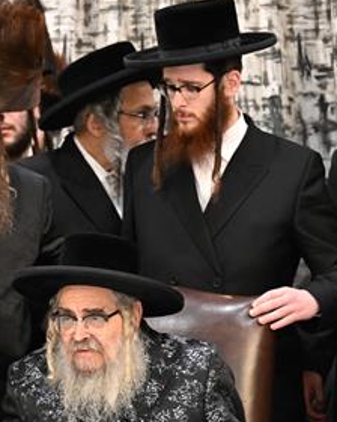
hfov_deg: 6.9
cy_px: 254
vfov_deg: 8.7
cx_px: 21
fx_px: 2780
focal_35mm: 223
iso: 2000
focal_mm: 65
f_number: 2.8
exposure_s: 1/125
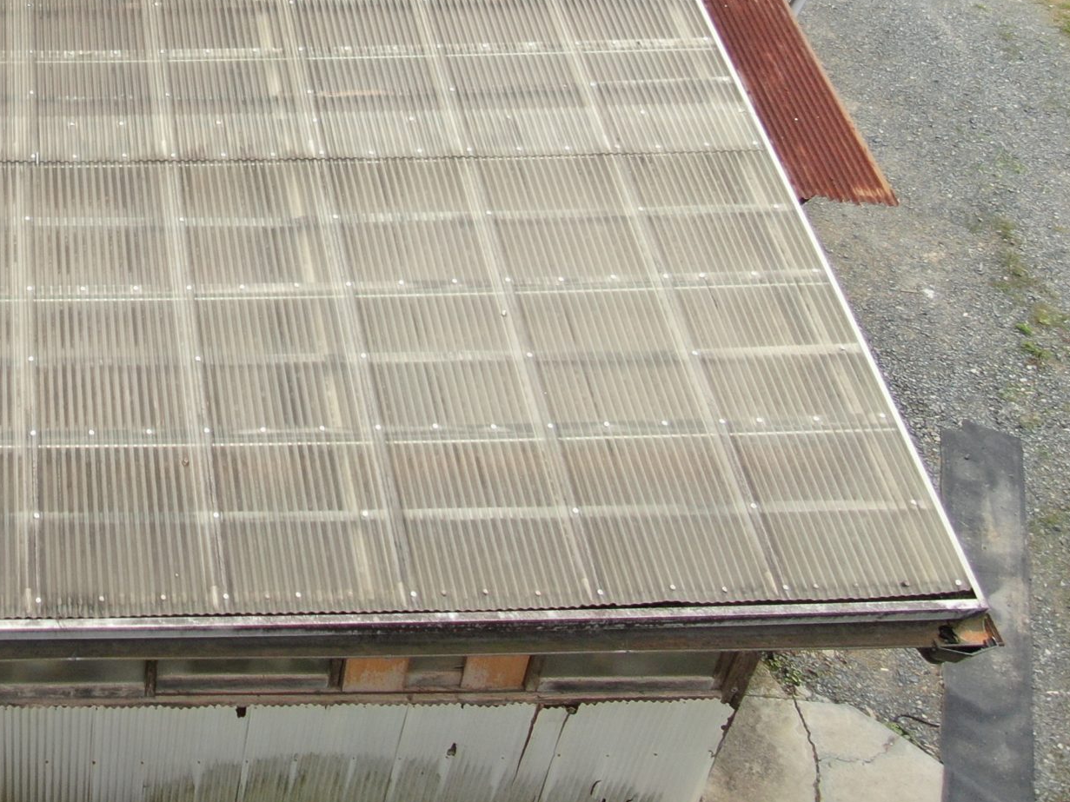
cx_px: 5
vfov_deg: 26.4
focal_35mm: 52
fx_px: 1607
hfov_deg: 33.7
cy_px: -20
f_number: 2.8
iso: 100
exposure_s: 1/240
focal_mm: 4.48
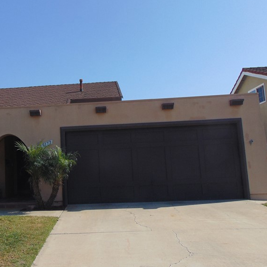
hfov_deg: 40.7
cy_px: 129
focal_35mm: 40
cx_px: 67
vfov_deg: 41.9
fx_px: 349
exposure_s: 1/250
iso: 80
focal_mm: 4.5
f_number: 7.7
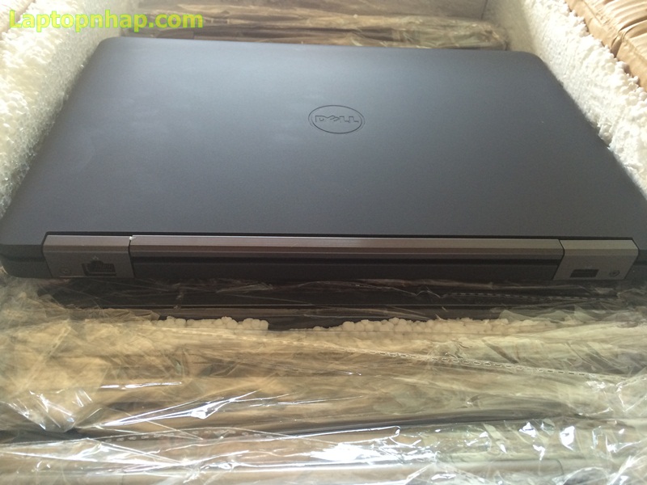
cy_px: 242
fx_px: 542
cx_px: 324
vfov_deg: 48.2
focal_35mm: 29
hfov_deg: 61.7
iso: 100
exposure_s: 1/30
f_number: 2.2
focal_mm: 4.15
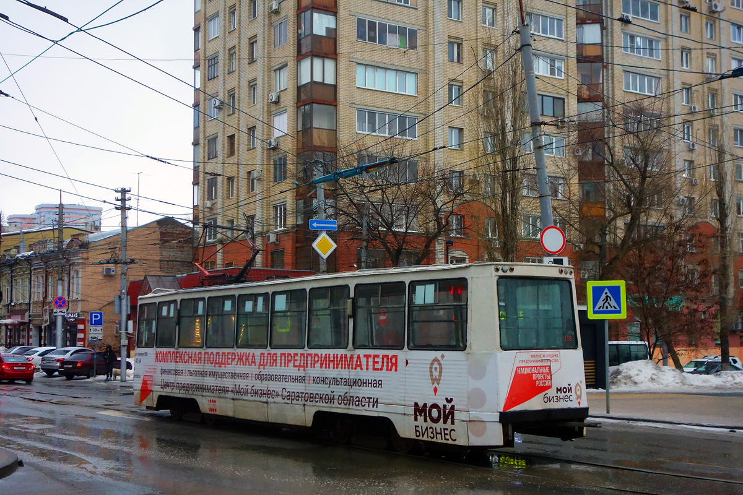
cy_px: 248
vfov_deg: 29.9
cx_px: 372
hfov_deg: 43.6
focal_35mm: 45
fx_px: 929
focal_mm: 16.78
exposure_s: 1/500
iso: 1000
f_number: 3.2
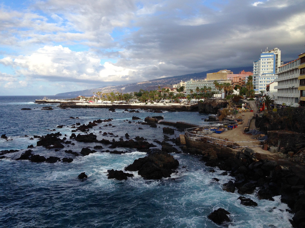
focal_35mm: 33
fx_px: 291
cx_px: 152
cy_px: 114
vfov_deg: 42.9
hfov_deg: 55.4
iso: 50
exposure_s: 1/1178
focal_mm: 4.12
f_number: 2.4
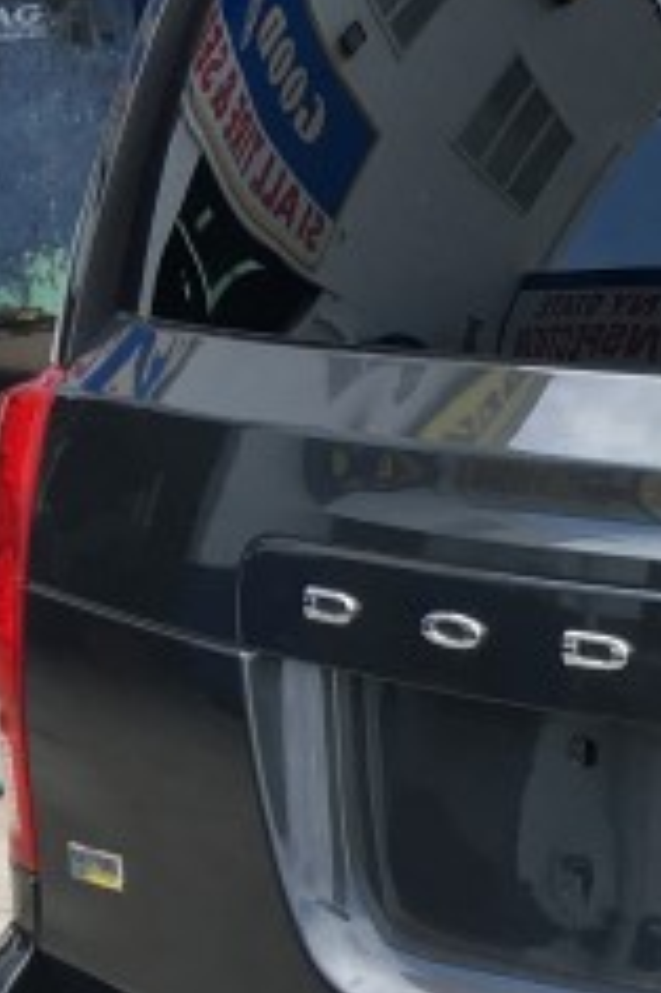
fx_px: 3613
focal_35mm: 131
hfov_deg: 9.1
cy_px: 627
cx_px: 1714
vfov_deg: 15.6
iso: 25
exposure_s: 1/432
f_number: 2.2
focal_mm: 4.15
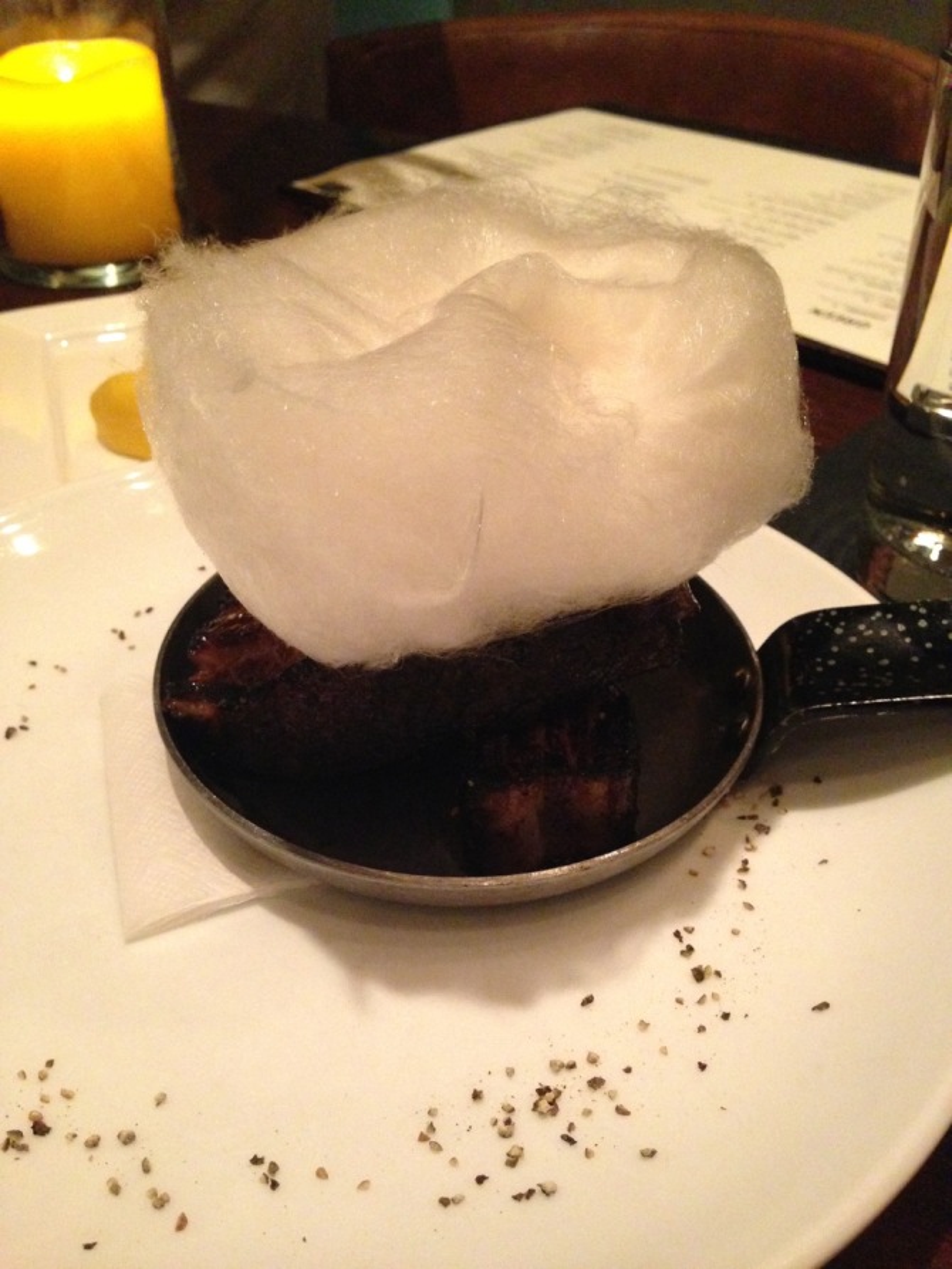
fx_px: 1210
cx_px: 476
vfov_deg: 55.3
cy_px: 634
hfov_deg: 43.0
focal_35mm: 33
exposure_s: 1/15
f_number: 2.4
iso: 640
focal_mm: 4.12
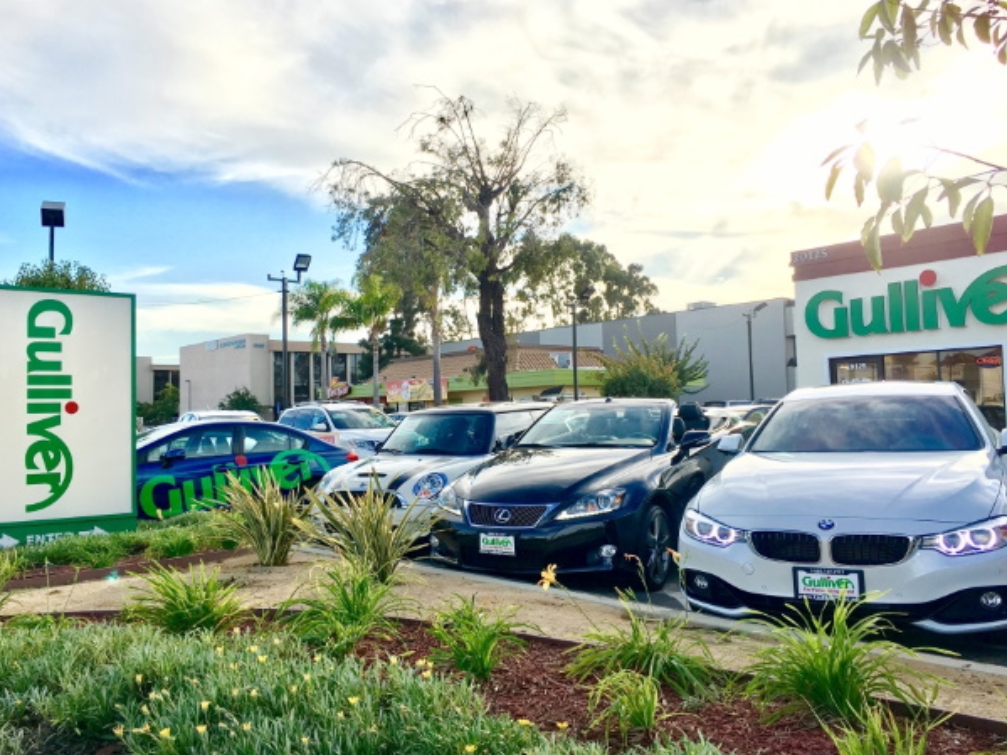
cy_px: 370
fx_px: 902
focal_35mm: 31
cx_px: 501
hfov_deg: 58.4
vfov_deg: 45.4
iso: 25
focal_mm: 4.15
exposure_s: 1/635
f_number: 2.2
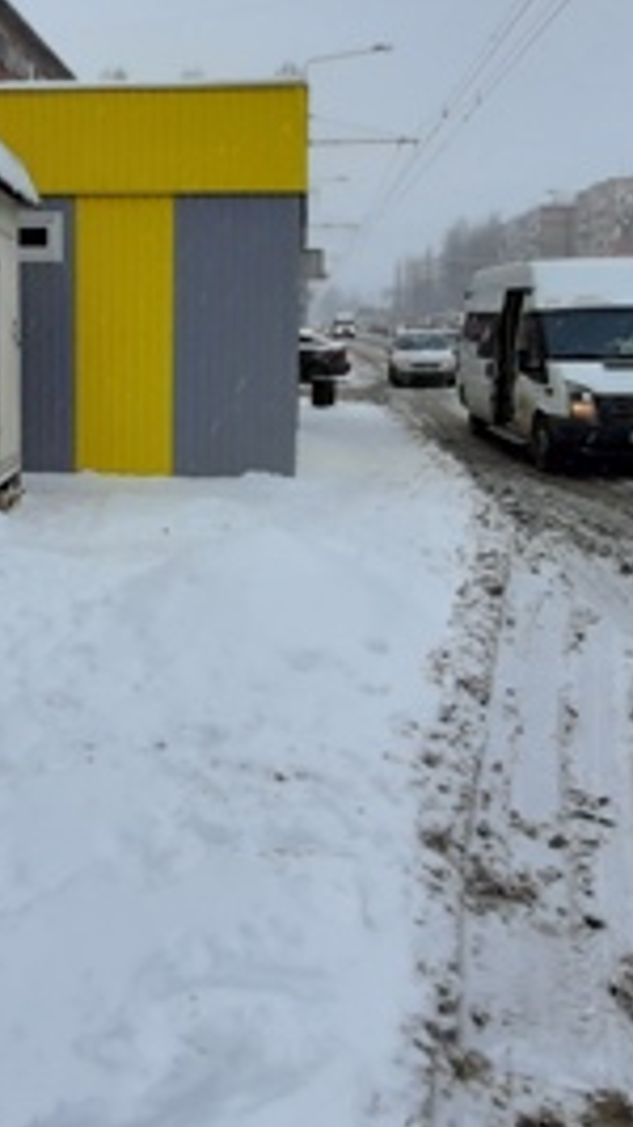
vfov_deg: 57.0
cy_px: 393
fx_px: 1016
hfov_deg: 34.0
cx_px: 173
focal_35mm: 34
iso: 40
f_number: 2.2
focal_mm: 1.42
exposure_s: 1/193
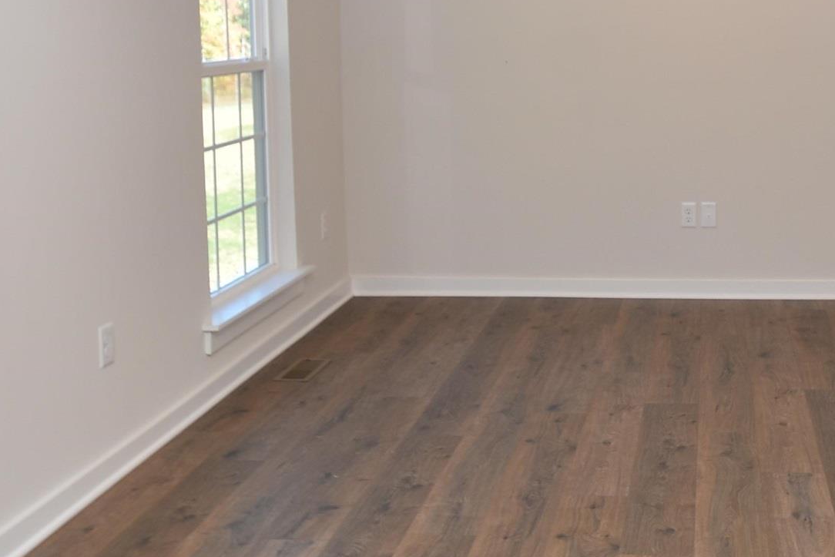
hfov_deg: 37.7
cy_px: 66
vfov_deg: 25.7
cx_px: 651
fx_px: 1183
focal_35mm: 51
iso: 200
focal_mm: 12
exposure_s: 1/100
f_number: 5
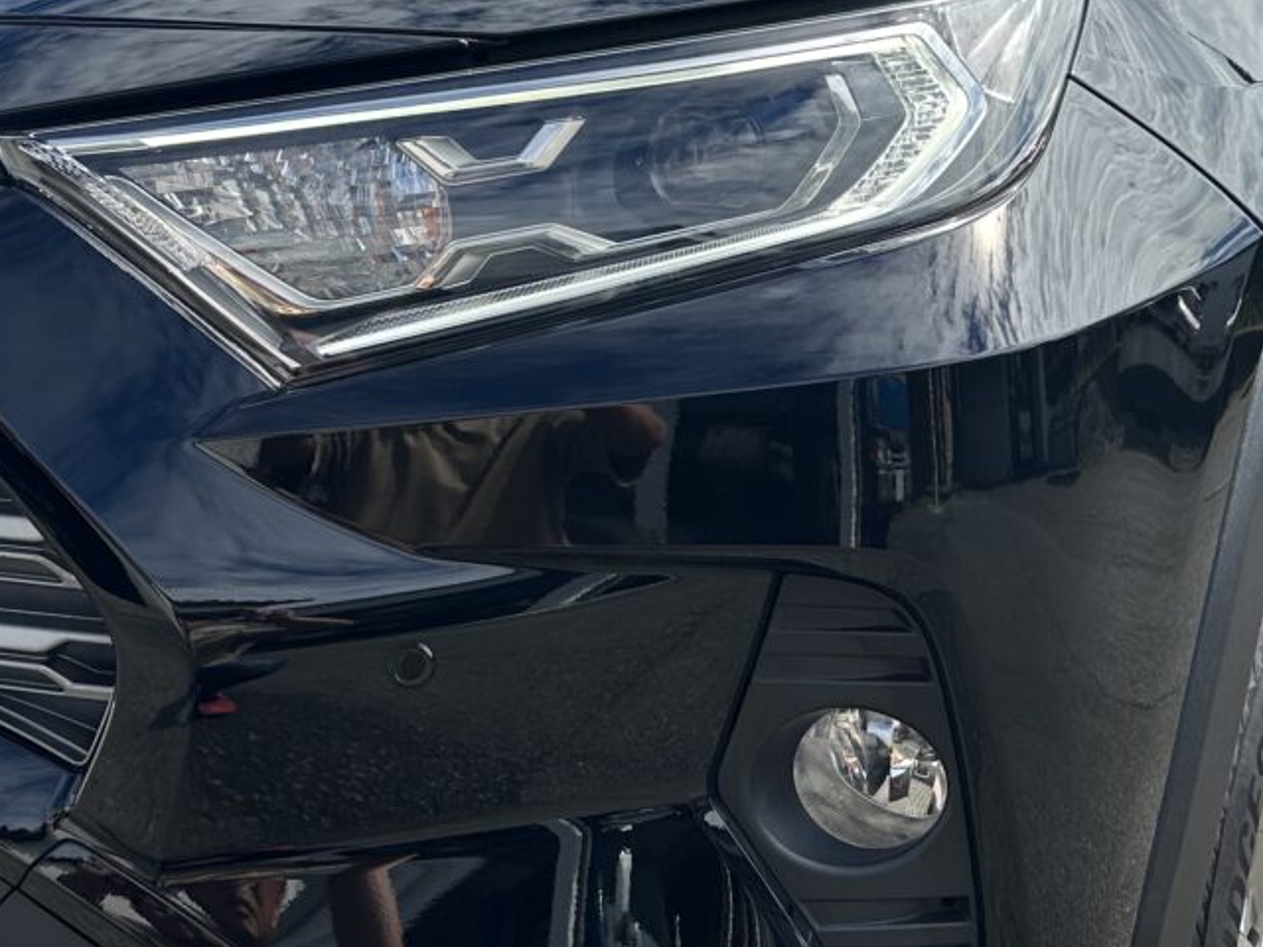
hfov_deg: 33.6
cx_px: 464
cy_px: 416
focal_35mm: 57
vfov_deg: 25.6
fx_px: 2080
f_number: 1.78
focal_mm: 6.86
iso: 80
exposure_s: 1/4016
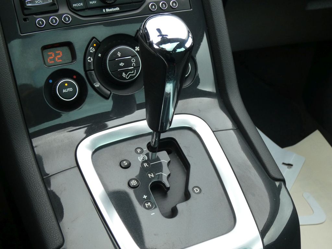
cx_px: 166
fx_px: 441
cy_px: 124
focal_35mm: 46
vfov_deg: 31.5
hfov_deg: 41.2
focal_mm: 8.2
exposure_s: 1/80
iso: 200
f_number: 5
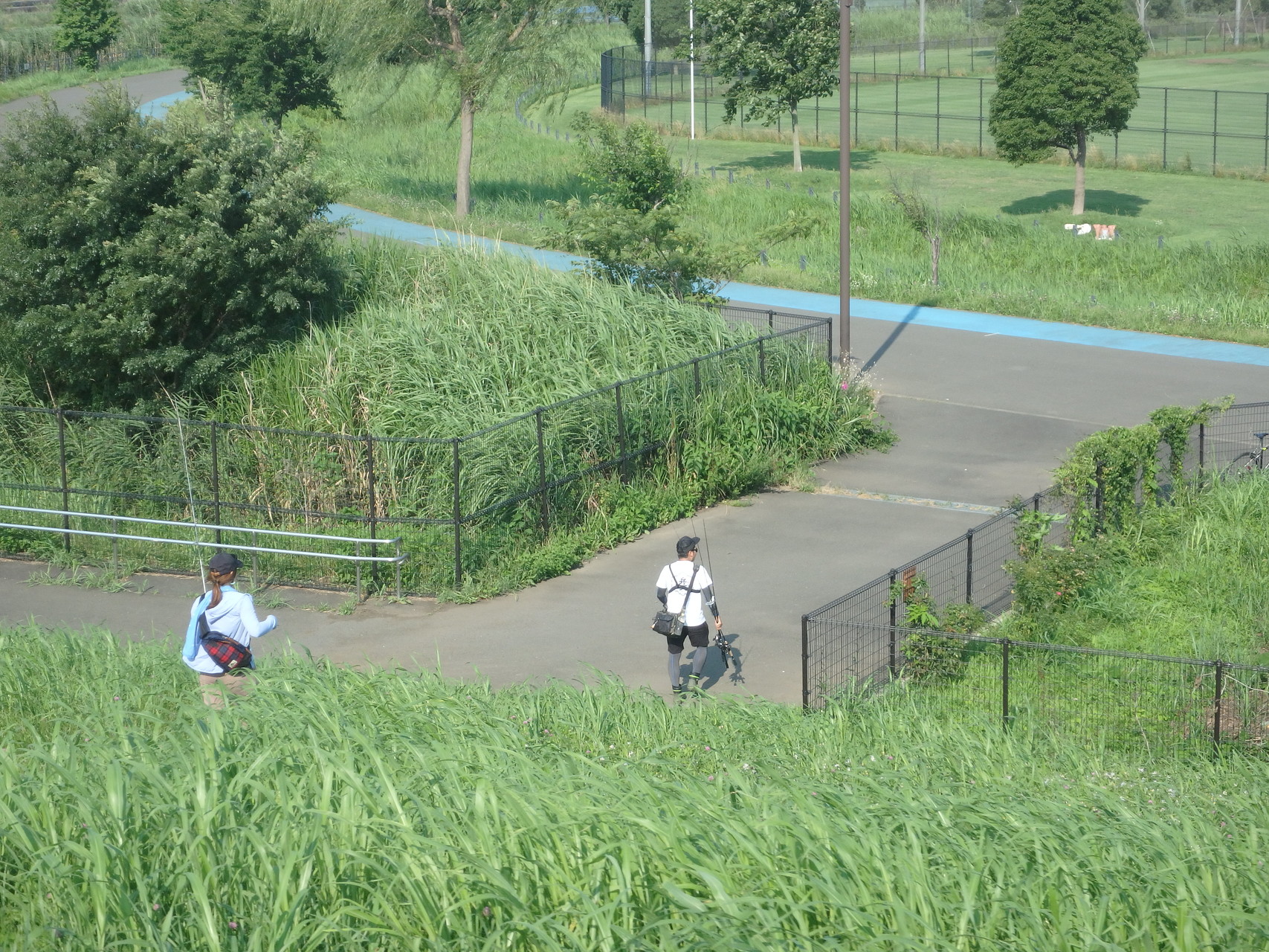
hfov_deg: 31.7
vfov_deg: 24.0
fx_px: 2236
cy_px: 476
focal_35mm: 61
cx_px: 634
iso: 125
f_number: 5.1
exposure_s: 1/400
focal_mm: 10.9
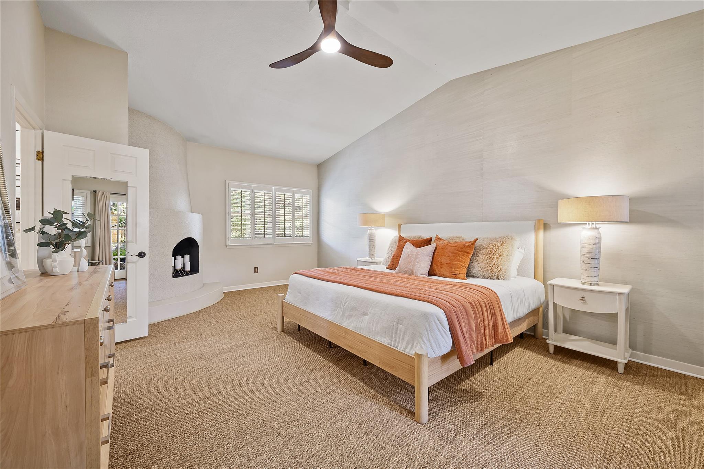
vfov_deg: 81.2
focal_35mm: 14
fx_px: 274
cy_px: 234
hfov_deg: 104.3
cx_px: 352
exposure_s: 1.6
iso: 250
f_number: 8
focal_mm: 14
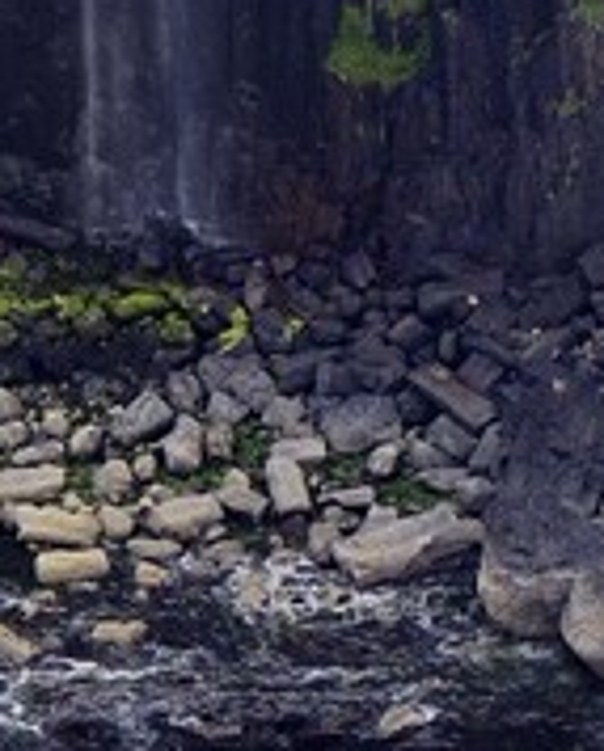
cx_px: -397
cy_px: -1844
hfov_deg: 1.2
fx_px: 28150
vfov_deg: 1.5
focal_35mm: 1263
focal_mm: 150
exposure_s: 1/640
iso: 800
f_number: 8
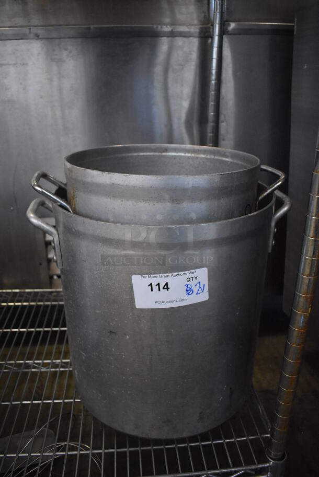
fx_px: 358
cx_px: 160
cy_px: 238
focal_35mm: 27
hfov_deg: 48.0
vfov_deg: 67.3
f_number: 3.5
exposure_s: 1/125
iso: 4000
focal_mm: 18
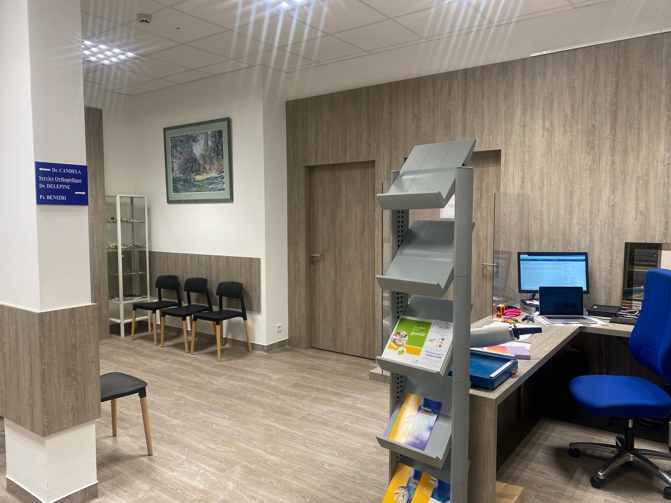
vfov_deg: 53.1
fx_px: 504
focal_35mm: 26
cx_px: 336
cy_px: 252
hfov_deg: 67.3
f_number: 1.8
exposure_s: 1/80
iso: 100
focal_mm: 4.25
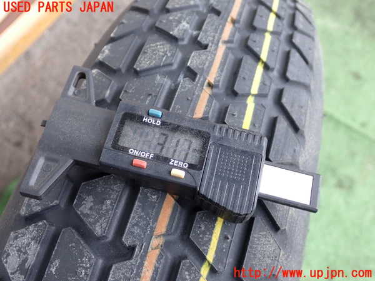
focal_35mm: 44
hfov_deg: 42.9
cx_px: 188
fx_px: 477
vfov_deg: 32.9
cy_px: 140
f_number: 2.9
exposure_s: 1/100
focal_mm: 7.84
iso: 200
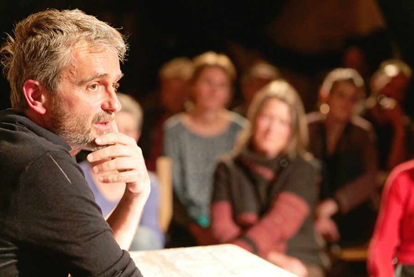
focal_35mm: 85
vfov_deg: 16.1
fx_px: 978
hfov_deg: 23.9
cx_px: 207
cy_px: 138
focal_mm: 85
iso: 6400
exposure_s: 1/100
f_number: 2.8
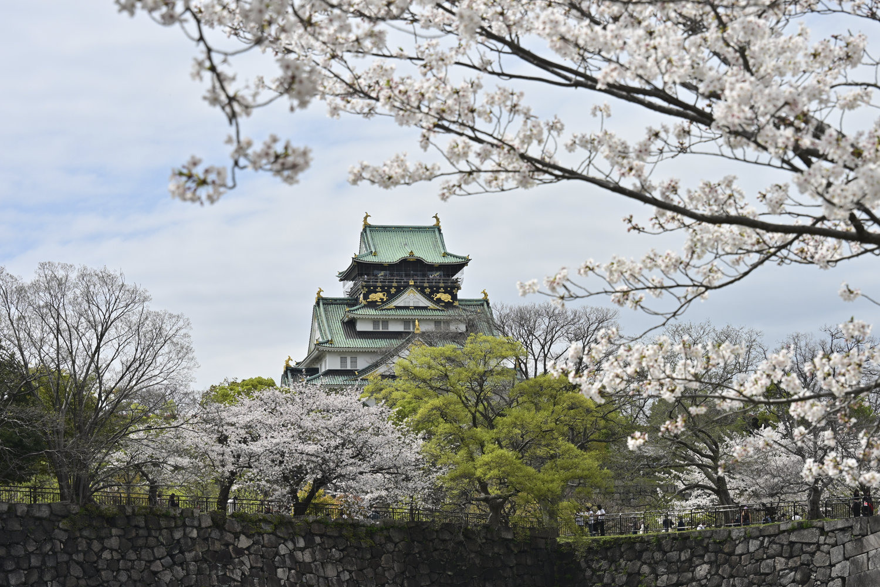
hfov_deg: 19.5
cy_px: 294
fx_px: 2566
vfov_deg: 13.0
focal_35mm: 105
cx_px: 440
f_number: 11
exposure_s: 1/250
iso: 100
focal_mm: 105
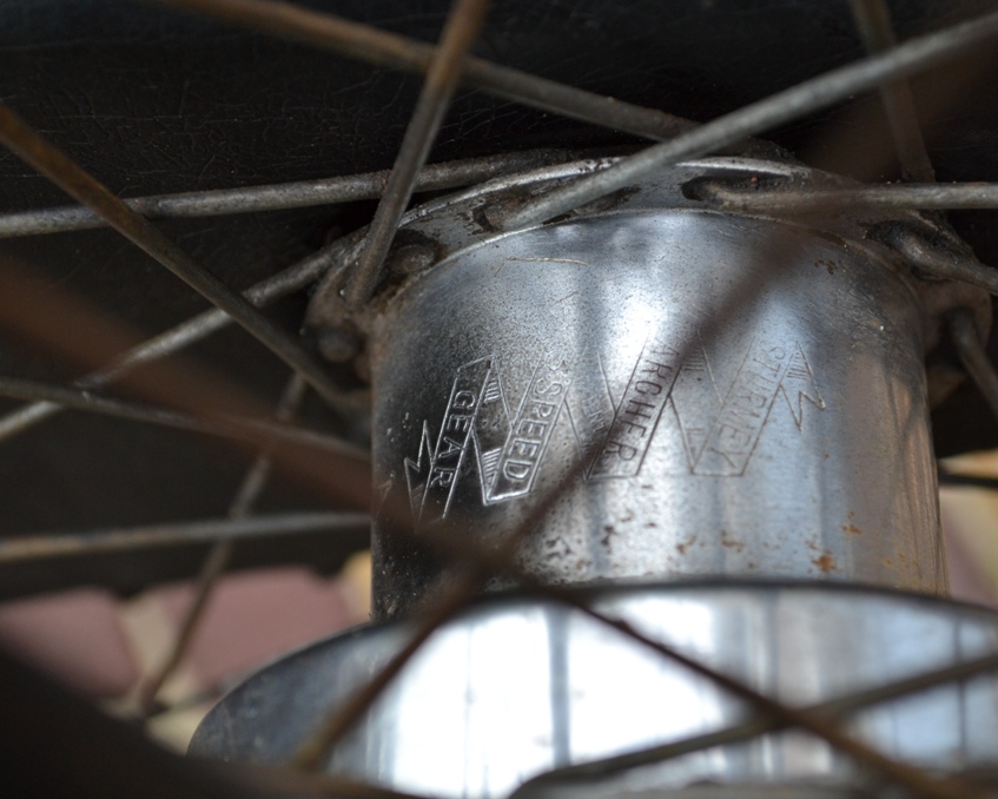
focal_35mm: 77
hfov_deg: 24.9
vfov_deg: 20.0
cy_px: 401
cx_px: 474
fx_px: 2262
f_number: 5.6
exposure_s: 1/125
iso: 360
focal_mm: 45
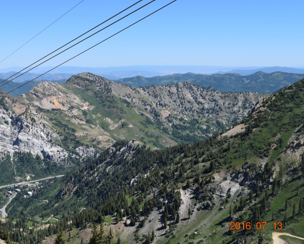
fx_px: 473
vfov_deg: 28.8
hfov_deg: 35.6
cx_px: 134
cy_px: 122
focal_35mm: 53
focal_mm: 31
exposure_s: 1/400
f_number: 10
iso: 200
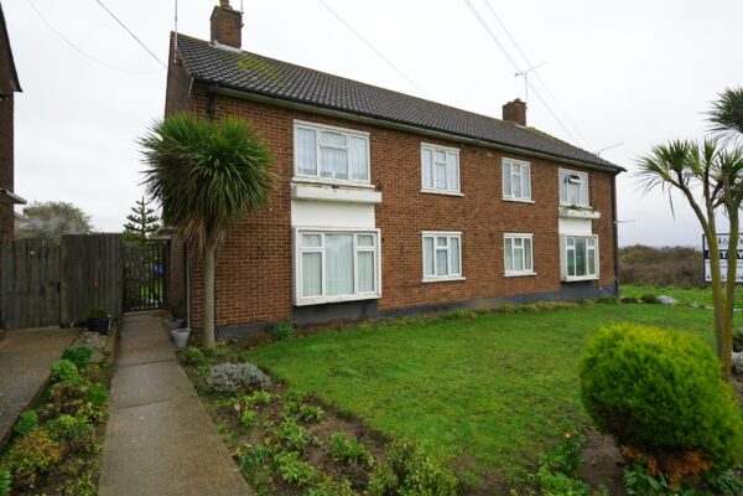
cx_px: 372
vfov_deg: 67.4
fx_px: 371
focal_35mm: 18
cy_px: 248
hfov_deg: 90.0
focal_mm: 18
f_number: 4
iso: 100
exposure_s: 1/60
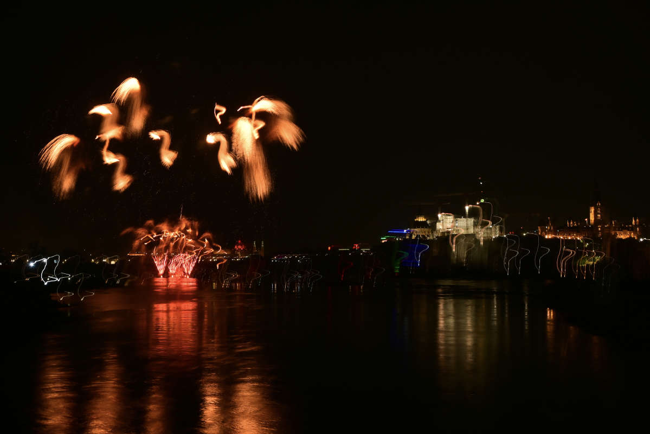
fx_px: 677
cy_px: 217
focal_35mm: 38
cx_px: 325
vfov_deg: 35.5
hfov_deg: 51.3
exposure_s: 3
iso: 200
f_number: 11
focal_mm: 25
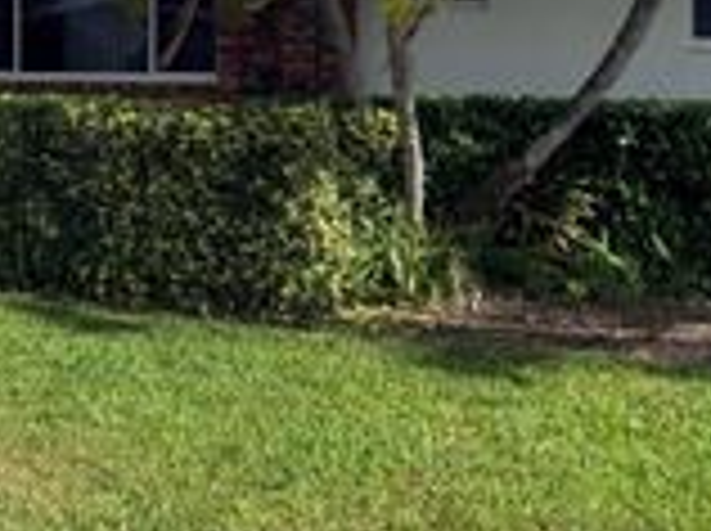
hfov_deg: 25.1
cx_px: 108
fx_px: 1559
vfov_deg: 18.9
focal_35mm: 76
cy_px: 16
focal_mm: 6.76
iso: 80
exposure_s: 1/5319
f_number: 1.78
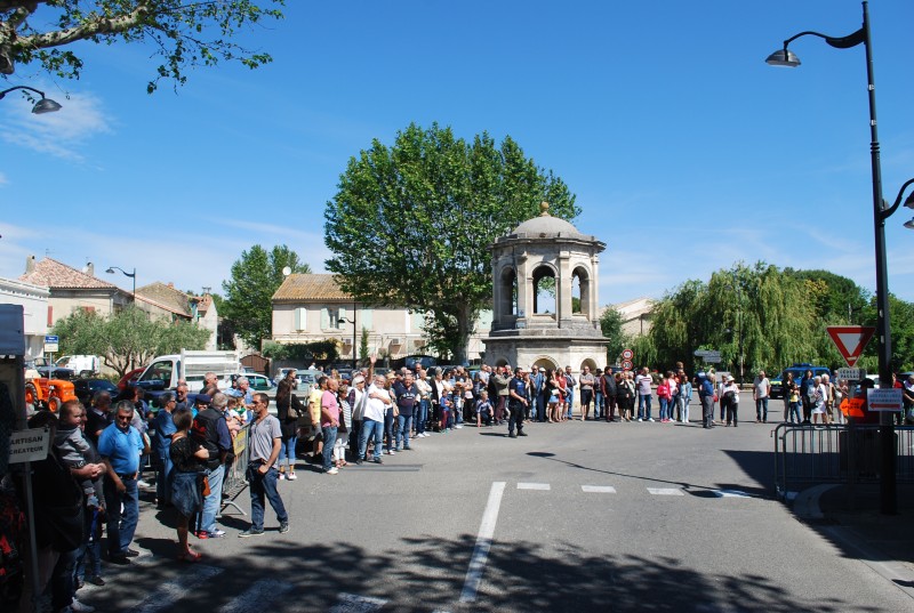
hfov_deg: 67.3
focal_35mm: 27
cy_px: 306
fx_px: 687
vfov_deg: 48.1
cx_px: 457
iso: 100
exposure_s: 1/250
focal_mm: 18
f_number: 8
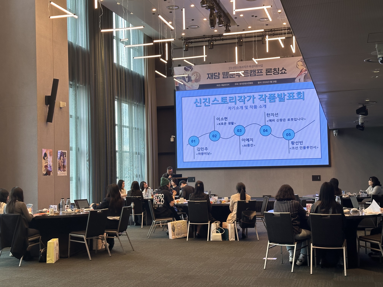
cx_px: 192
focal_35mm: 48
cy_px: 144
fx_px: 531
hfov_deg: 39.7
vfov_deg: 30.3
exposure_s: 1/60
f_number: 1.78
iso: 50
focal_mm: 6.86
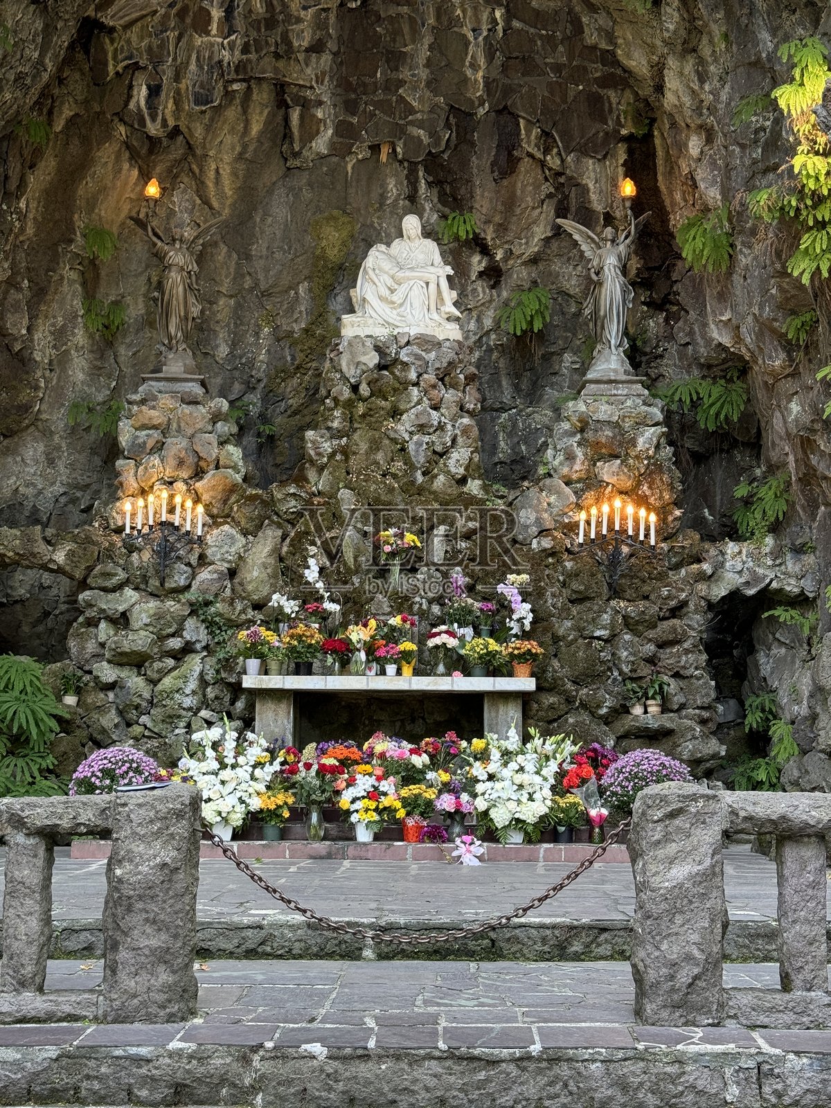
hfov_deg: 30.3
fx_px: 1536
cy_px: 554
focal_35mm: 48
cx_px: 416
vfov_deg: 39.7
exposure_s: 1/104
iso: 100
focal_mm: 6.76
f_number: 1.78
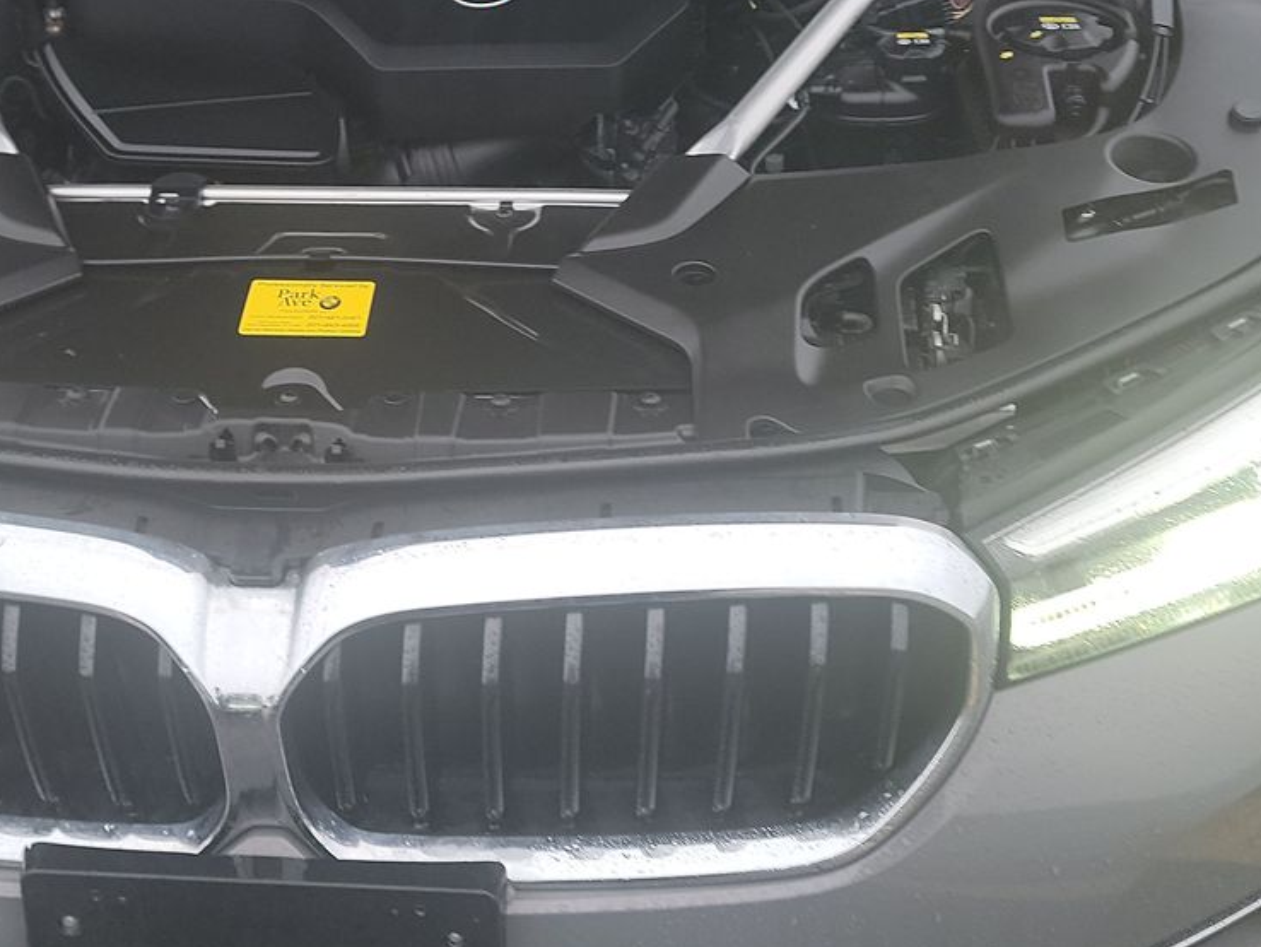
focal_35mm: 52
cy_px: 381
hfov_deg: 36.5
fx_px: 1895
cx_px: 453
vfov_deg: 28.0
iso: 151
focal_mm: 6.7
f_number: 1.8
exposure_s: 1/59
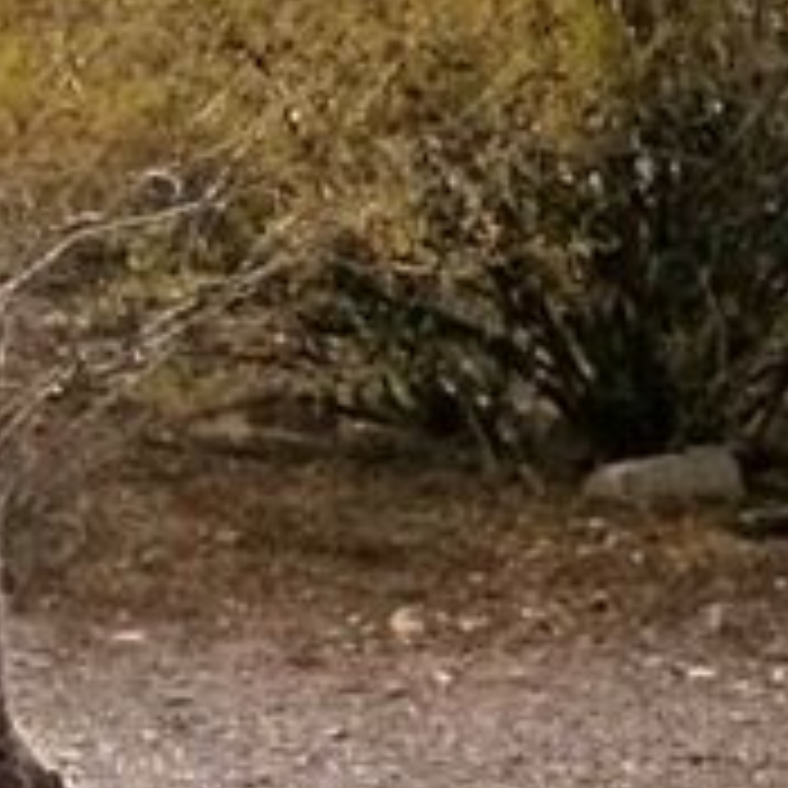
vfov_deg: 21.6
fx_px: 2035
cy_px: 644
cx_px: -545
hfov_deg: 18.2
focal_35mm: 79
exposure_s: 1/3937
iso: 50
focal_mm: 4.25
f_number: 1.7
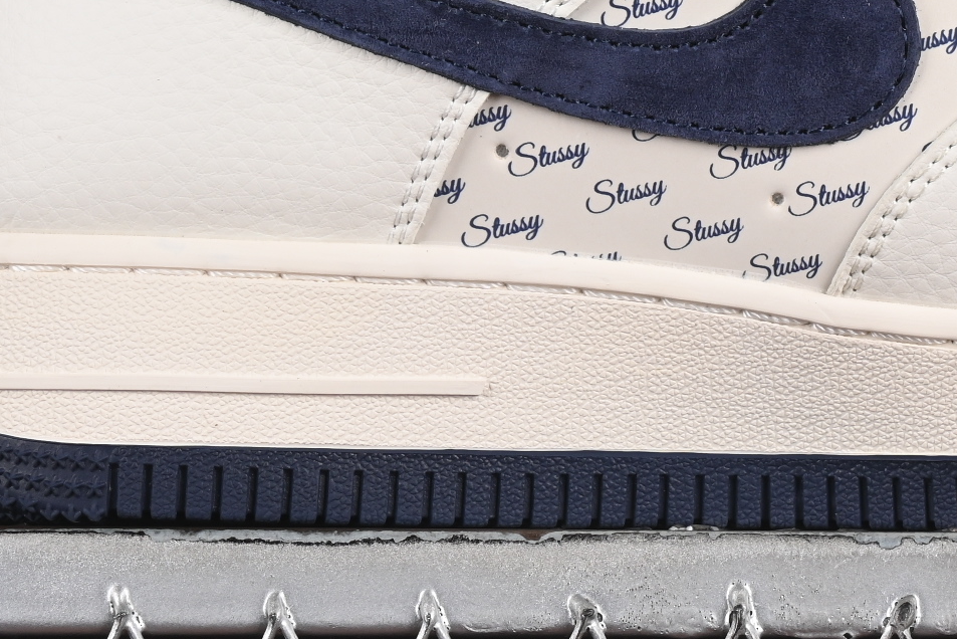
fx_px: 5823
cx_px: 844
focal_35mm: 219
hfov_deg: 9.4
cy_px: -52
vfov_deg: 6.3
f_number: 8
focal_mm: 50
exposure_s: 1/80
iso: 160
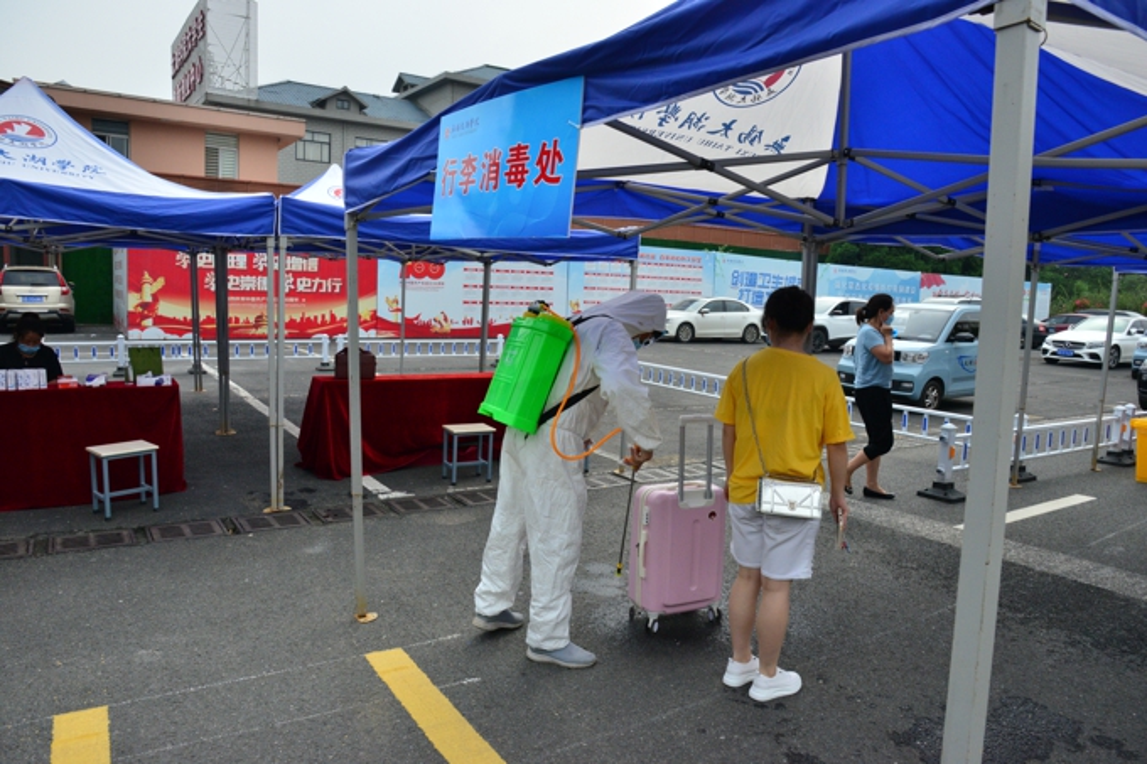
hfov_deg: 73.8
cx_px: 574
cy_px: 382
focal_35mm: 24
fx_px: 764
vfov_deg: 53.1
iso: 1600
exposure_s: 1/1000
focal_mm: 24
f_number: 16
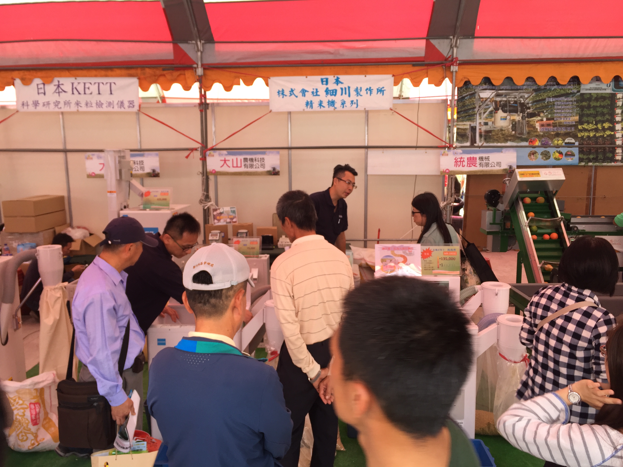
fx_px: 522
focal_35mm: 29
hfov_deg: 61.7
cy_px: 234
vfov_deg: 48.2
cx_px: 312
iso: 40
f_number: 2.2
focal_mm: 4.15
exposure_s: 1/60
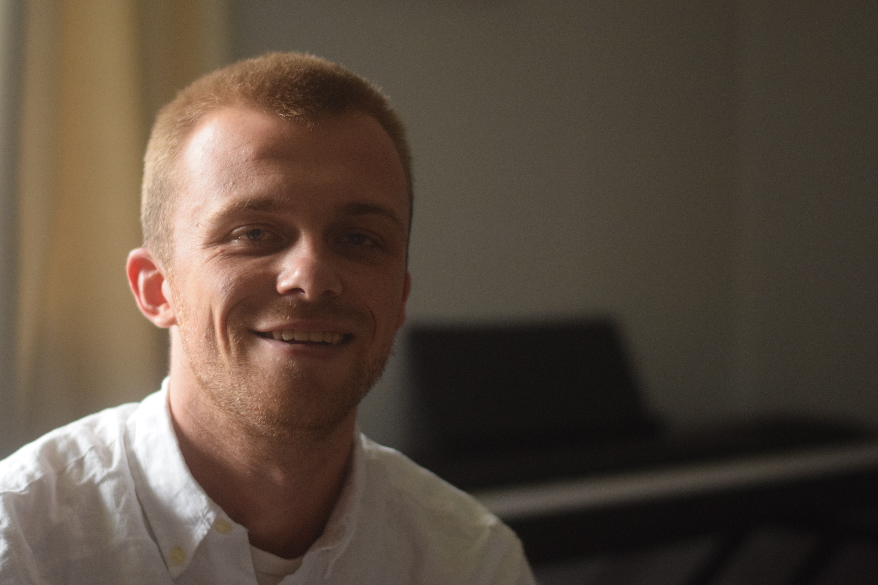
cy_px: 303
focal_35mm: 78
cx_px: 445
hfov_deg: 26.0
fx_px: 1902
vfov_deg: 17.5
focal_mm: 50
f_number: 1.8
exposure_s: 1/100
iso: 1600
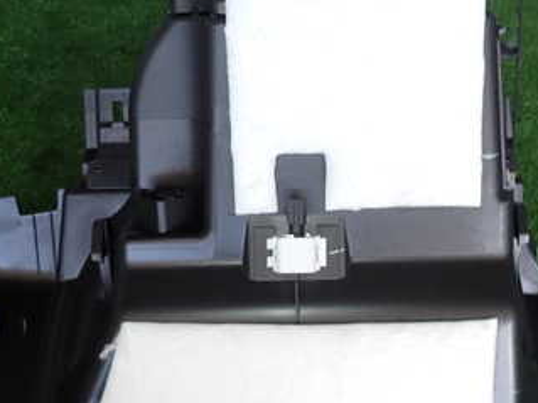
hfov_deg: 40.4
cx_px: 300
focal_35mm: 47
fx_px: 730
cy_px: 258
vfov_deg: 30.7
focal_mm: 4.5
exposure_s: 1/60
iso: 125
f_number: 2
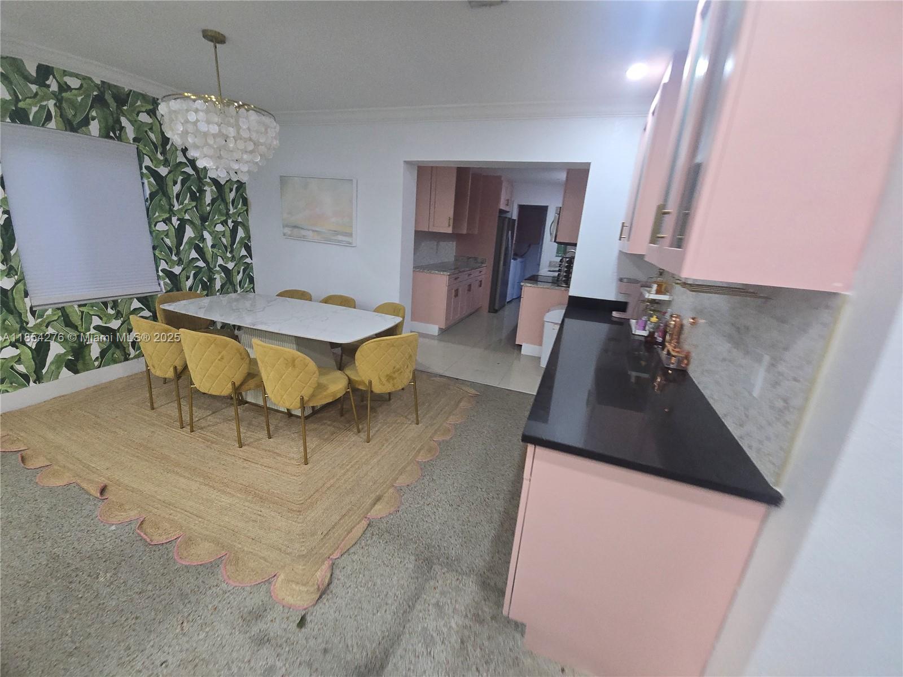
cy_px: 338
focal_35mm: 13
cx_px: 452
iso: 250
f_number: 2.2
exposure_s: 1/60
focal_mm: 2.2
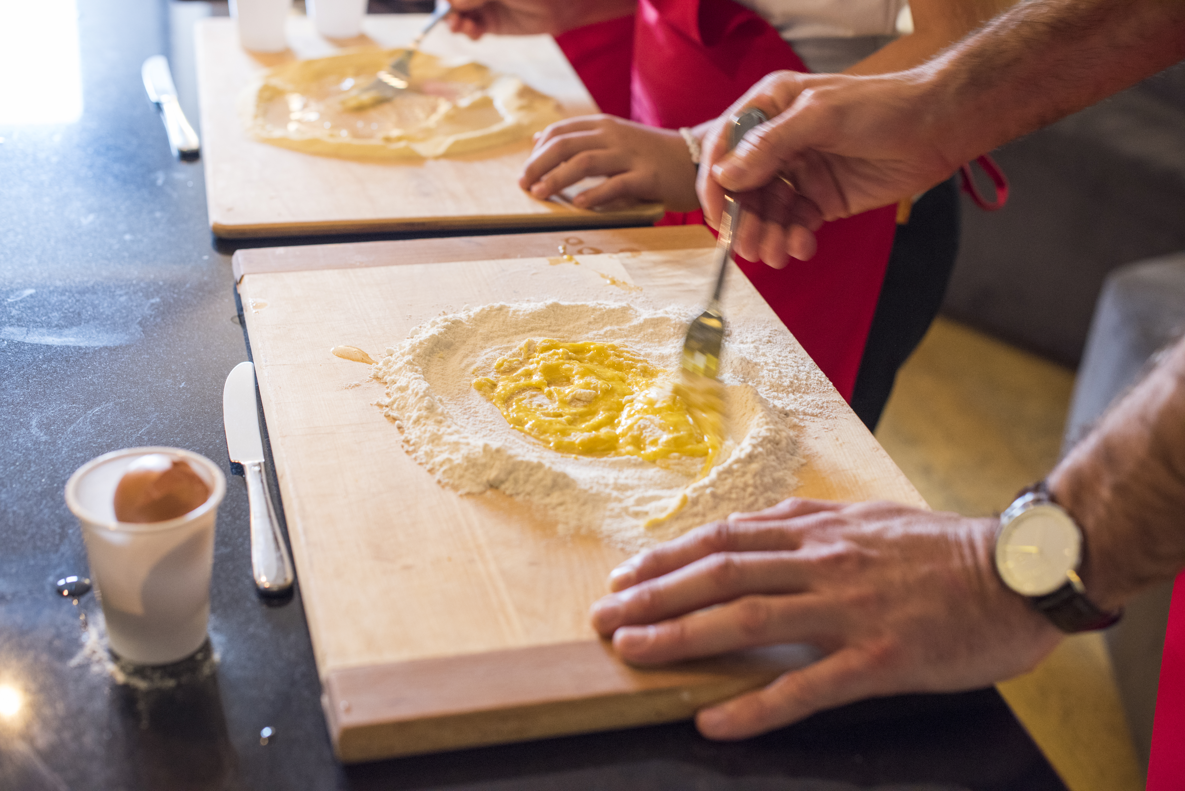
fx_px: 1646
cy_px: 396
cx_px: 592
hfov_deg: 39.6
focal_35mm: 50
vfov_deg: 27.0
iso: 2000
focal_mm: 50
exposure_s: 1/80
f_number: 3.5
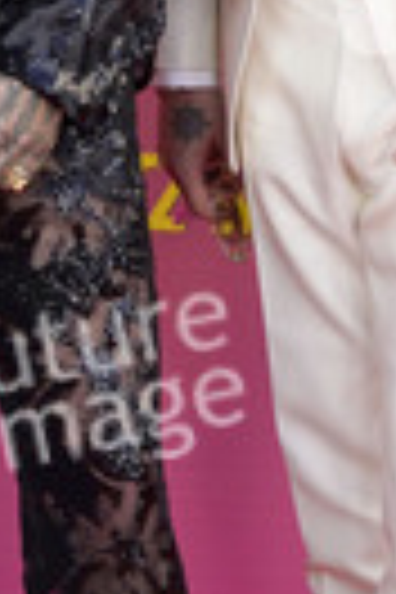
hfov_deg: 8.4
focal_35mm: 164
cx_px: 144
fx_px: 2706
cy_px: -274
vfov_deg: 12.0
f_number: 5.6
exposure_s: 1/160
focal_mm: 54
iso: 320
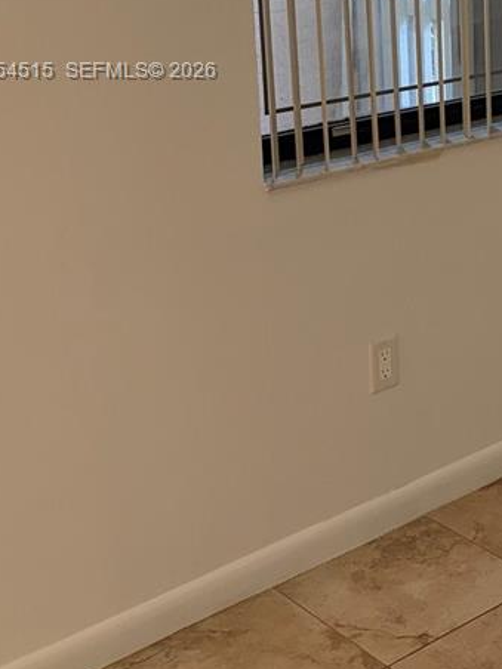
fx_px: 1334
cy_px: 73
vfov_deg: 27.2
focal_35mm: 69
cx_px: 609
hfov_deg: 20.0
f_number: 1.6
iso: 250
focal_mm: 5.96
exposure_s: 1/60
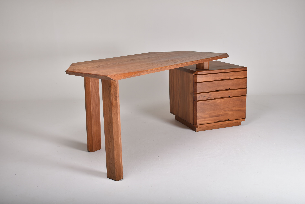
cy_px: 102
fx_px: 369
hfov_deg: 44.9
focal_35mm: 44
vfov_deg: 30.9
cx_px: 152
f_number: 5.6
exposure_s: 1/200
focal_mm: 29
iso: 100
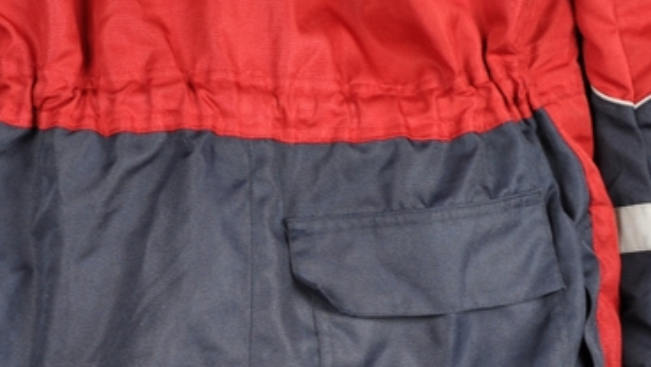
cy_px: 213
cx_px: 191
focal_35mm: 102
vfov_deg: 11.9
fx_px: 1762
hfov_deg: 20.8
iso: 200
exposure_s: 1/50
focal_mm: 20
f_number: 7.1
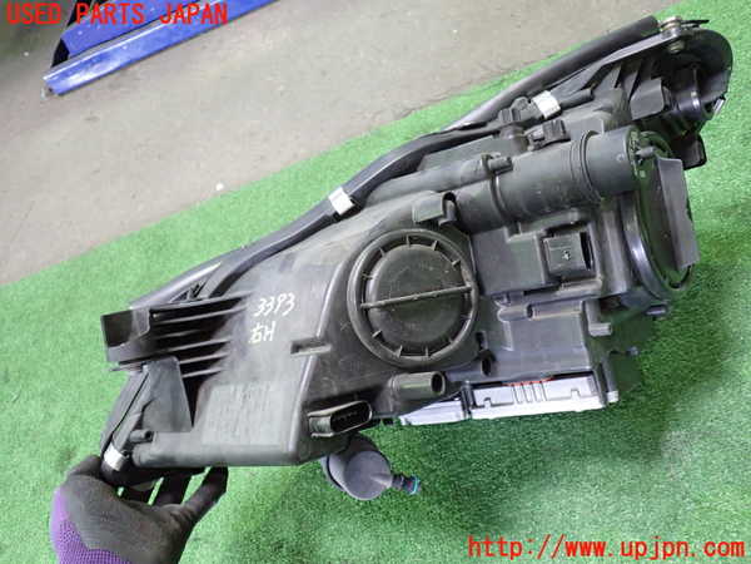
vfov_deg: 46.8
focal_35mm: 30
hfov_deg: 60.0
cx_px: 376
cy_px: 282
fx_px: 651
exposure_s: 1/30
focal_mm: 5.4
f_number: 2.3
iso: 500
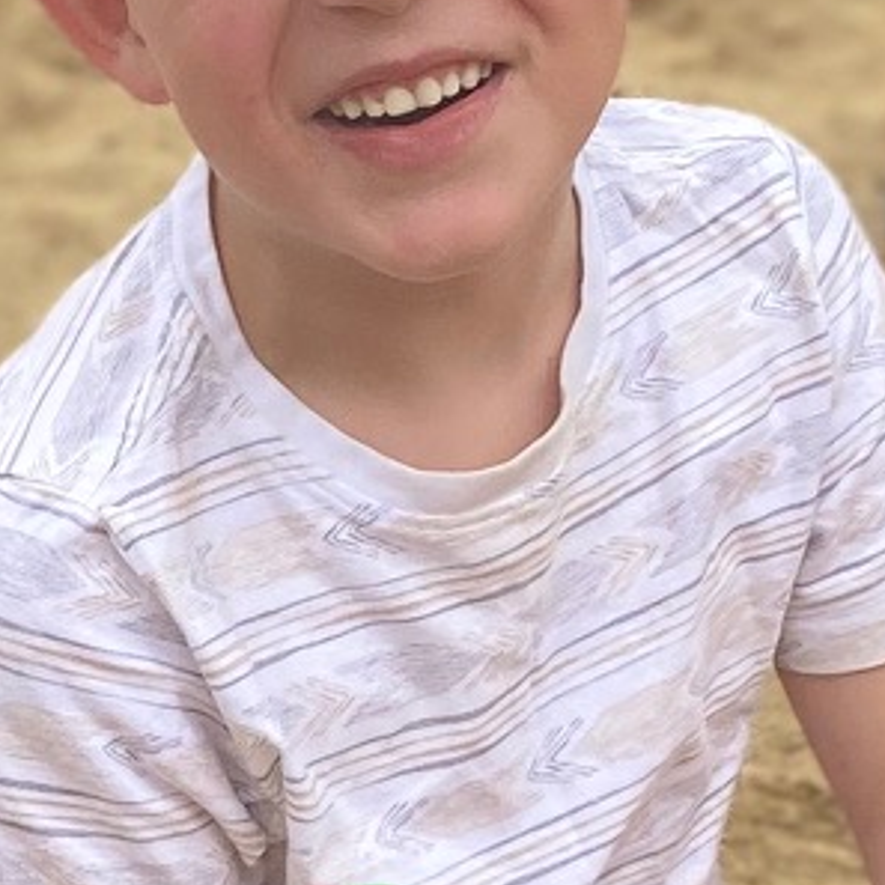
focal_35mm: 156
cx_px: 152
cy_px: 858
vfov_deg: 11.1
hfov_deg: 11.2
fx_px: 4512
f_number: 1.8
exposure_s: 1/1330
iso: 32
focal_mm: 4.25
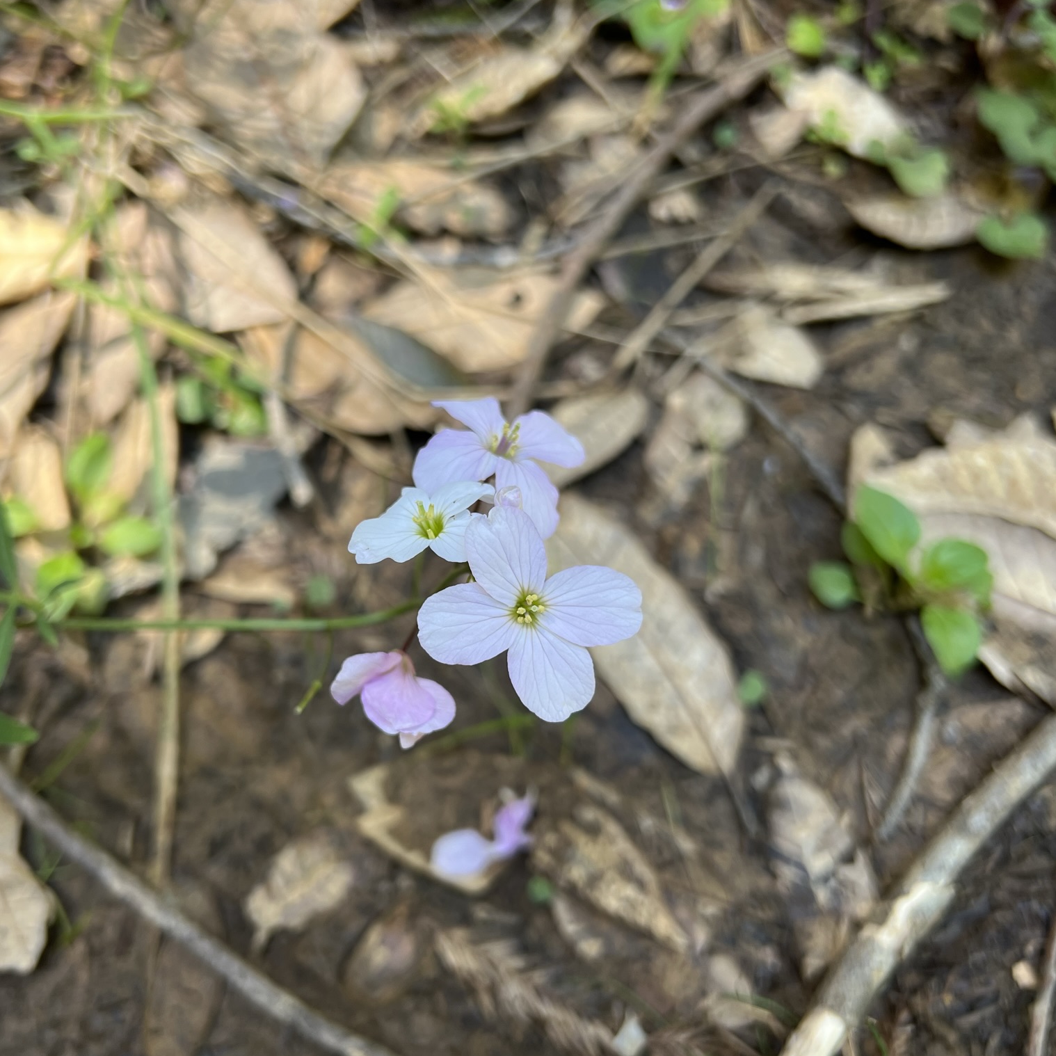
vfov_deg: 52.5
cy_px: 531
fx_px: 1070
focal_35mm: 31
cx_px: 467
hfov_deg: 52.4
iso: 40
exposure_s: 1/140
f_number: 1.5
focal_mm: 5.7
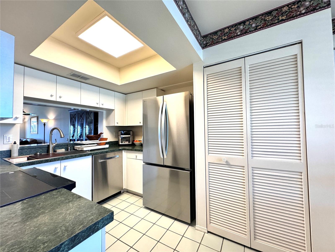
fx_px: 135
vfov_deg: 85.7
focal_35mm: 14
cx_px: 168
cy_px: 126
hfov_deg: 102.1
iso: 250
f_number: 2.2
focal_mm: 2.22
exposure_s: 1/120
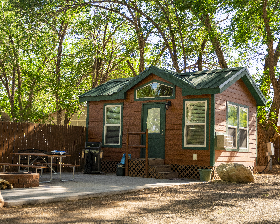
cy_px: 109
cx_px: 115
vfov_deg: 28.1
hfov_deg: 34.7
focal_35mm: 54
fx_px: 447
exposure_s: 1/1000
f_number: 2.8
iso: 500
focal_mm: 44
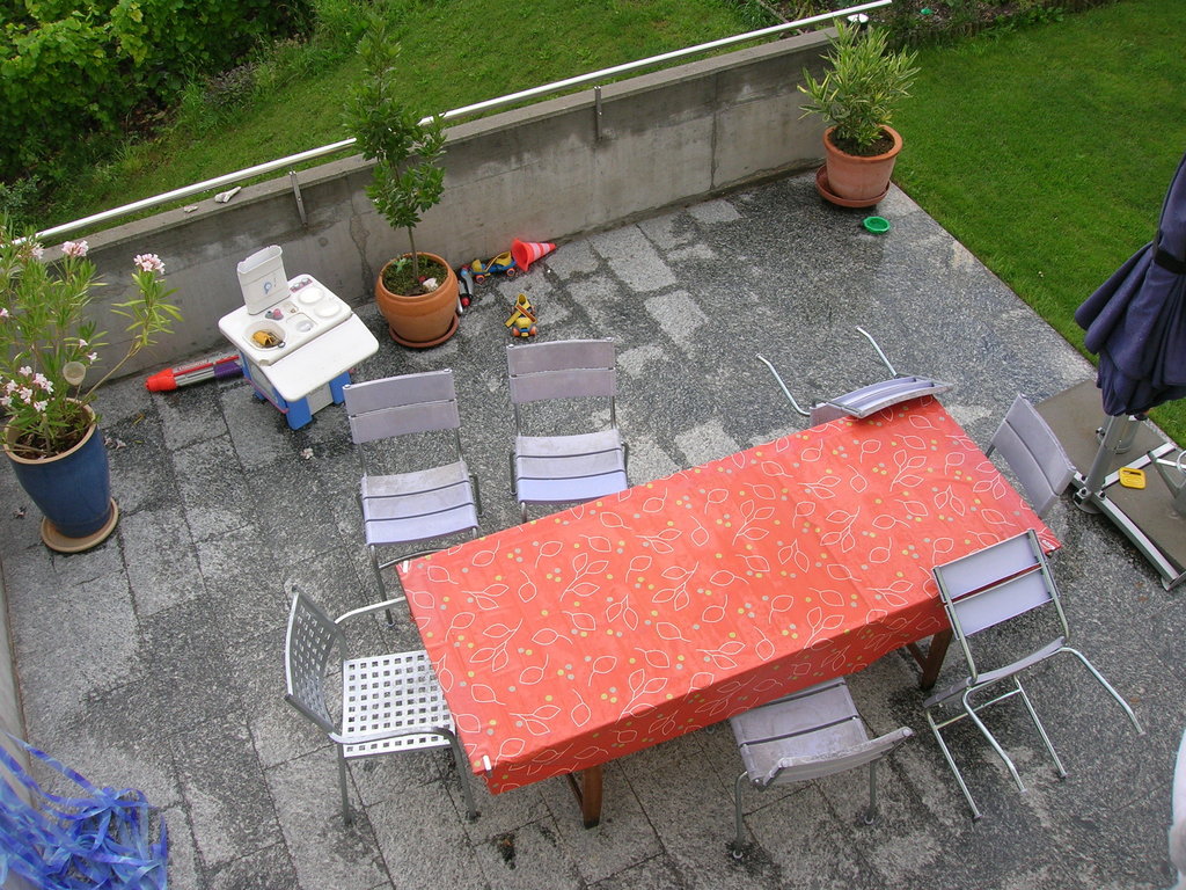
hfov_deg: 54.0
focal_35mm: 34
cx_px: 593
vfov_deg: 41.8
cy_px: 445
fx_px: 1165
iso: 50
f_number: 4.9
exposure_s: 1/62.8
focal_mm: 5.7
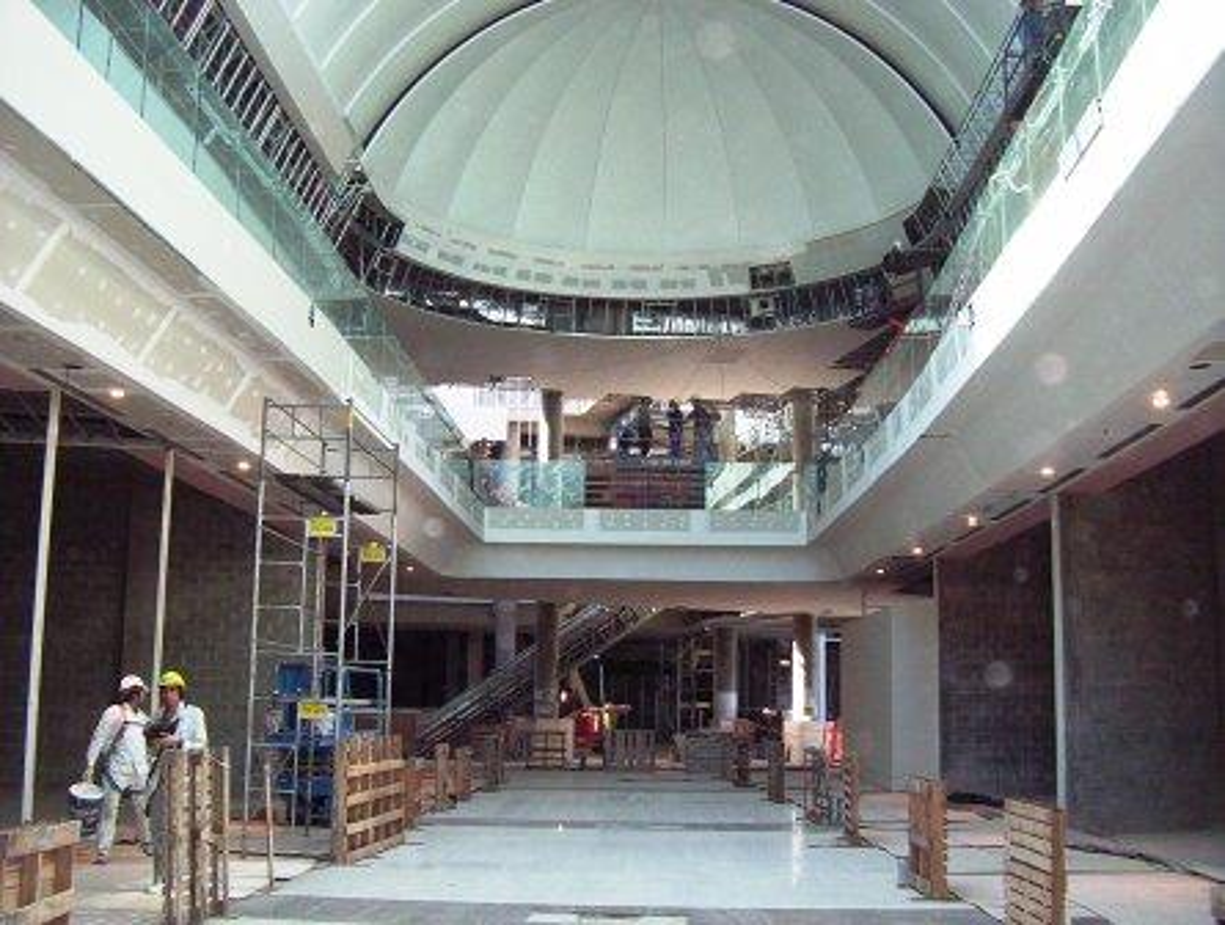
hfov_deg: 47.8
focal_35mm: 39
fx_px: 1383
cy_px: 462
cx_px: 612
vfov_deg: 37.0
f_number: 3.84
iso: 140
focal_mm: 5.26
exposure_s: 1/60
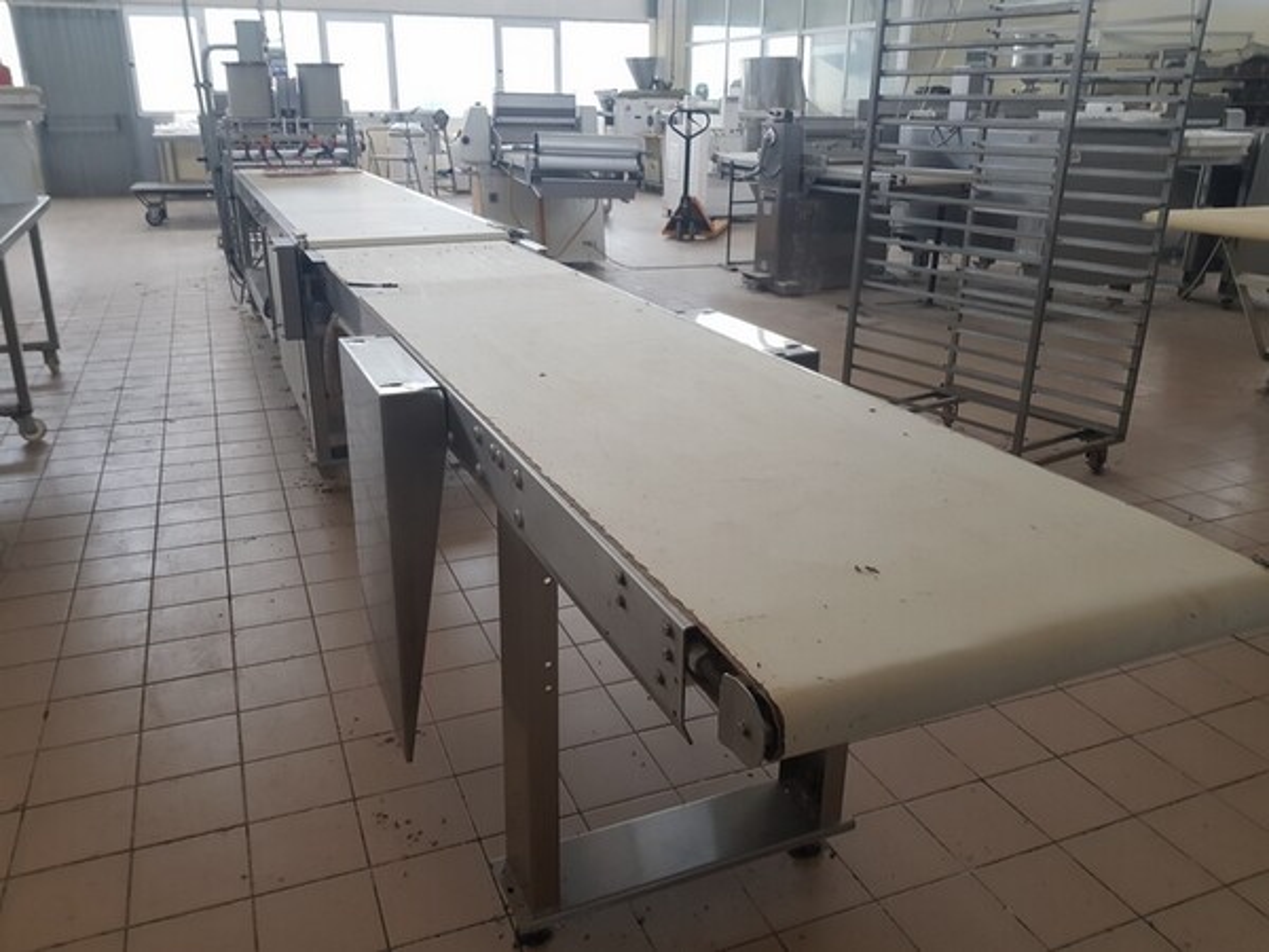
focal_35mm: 26
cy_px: 476
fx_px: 953
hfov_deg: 67.3
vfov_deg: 53.1
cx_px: 634
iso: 125
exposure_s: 1/50
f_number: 1.7
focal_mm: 4.2
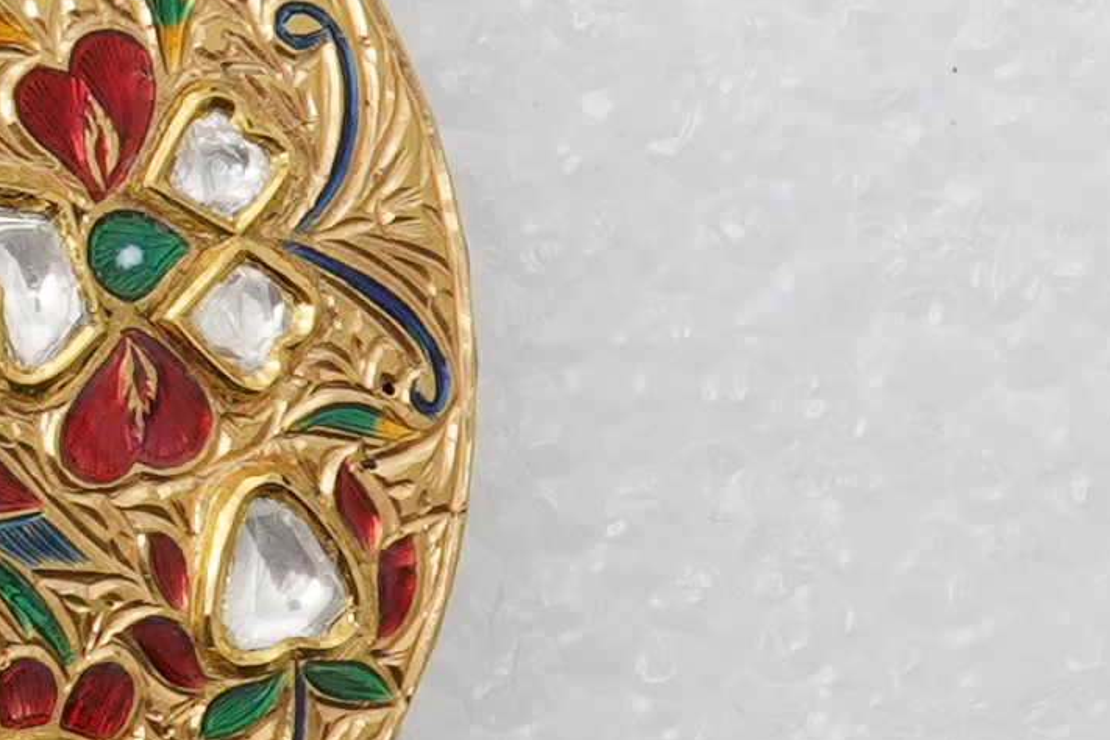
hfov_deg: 7.7
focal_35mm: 249
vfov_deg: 5.5
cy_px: 400
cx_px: -1453
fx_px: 7677
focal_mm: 30
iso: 640
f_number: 20
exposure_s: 1/125
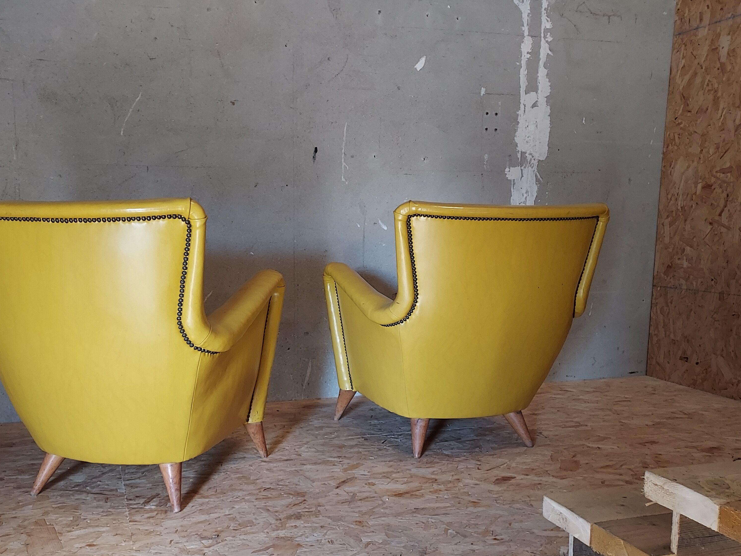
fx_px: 685
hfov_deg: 56.2
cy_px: 327
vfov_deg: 44.0
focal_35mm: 32
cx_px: 286
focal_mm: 4.6
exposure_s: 1/40
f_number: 1.8
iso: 320
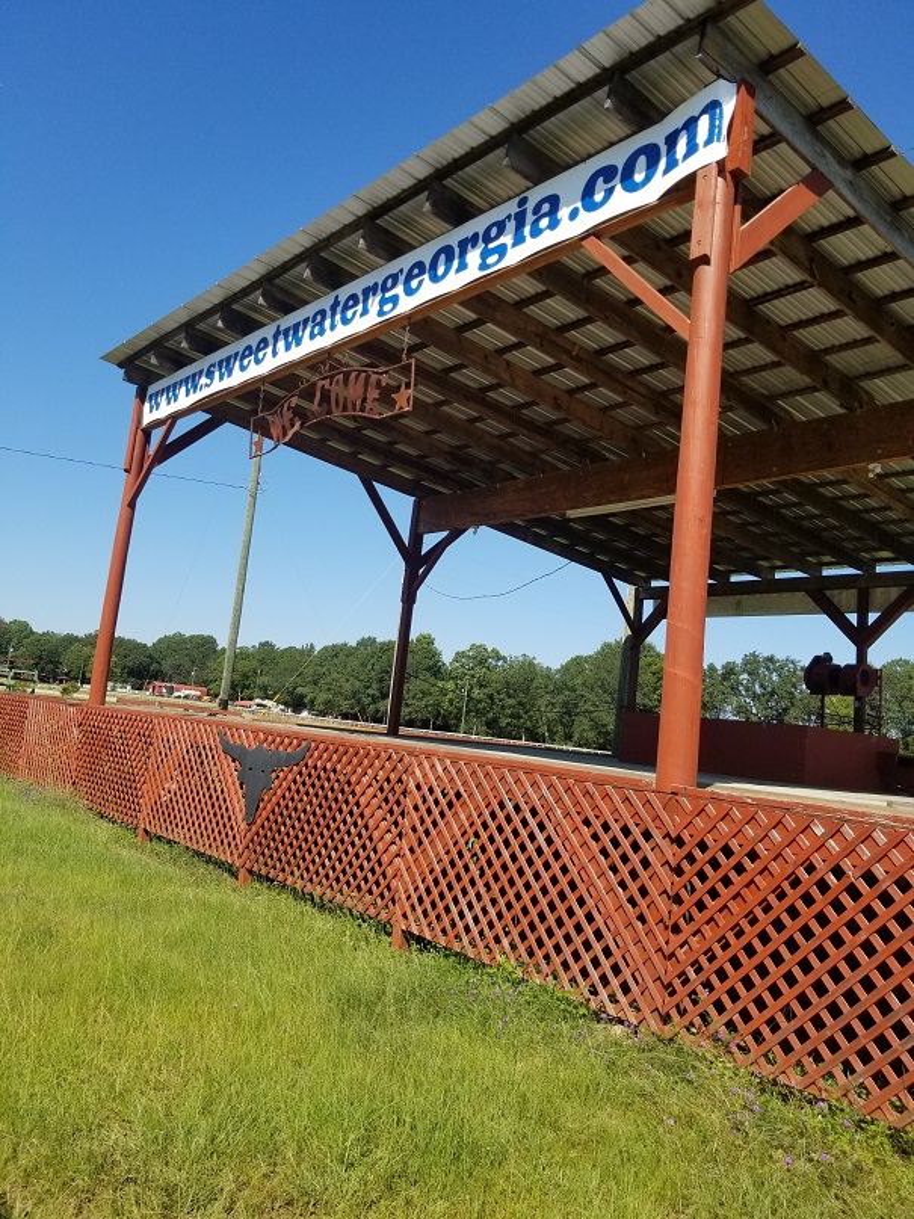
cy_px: 610
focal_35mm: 26
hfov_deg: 53.1
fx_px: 916
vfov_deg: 67.3
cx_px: 457
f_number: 1.7
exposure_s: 1/1980
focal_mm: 4.25
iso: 50
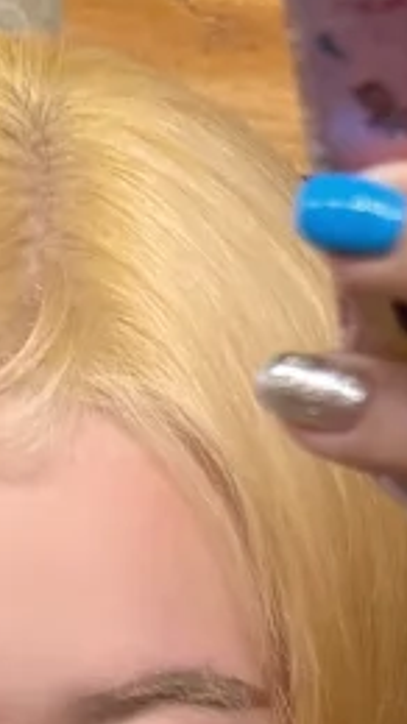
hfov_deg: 8.3
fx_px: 2786
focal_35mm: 145
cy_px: 1598
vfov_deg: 12.4
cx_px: 335
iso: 400
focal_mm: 6.76
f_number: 1.78
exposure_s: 1/50
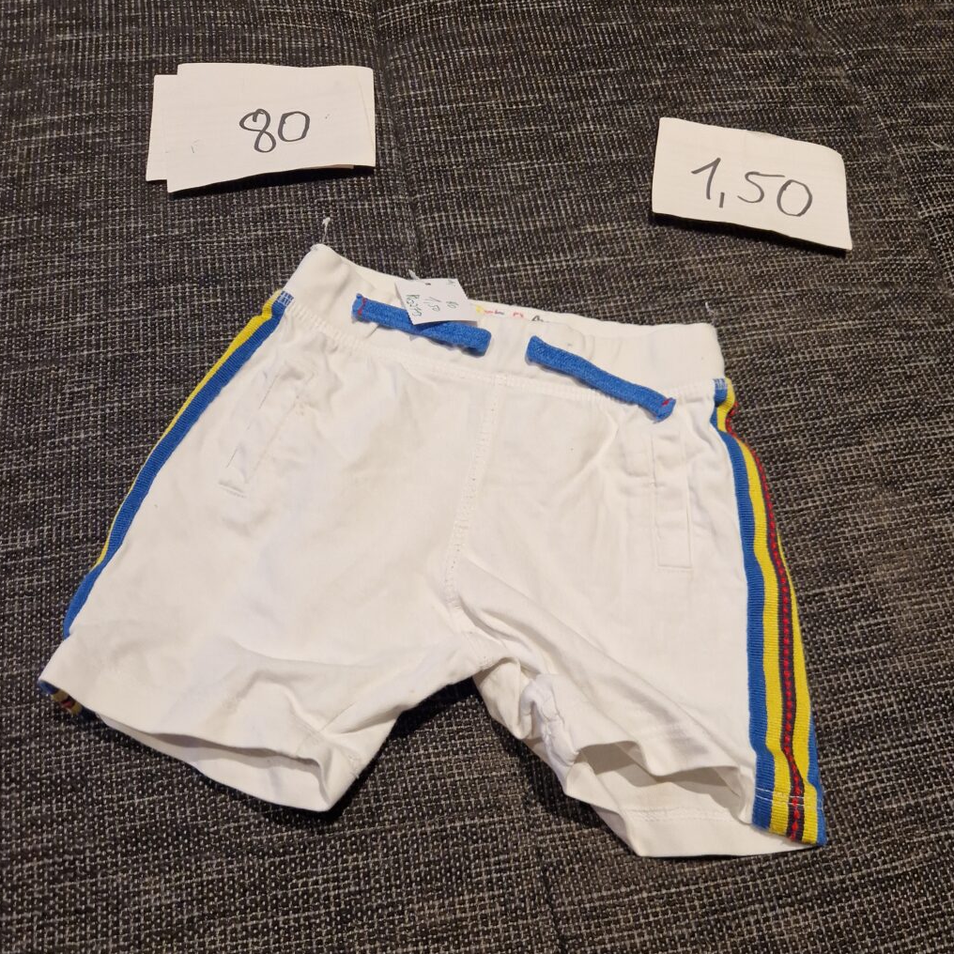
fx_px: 873
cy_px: 517
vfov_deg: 57.2
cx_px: 488
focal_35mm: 28
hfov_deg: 57.3
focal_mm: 5.4
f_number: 1.8
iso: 50
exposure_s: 1/100
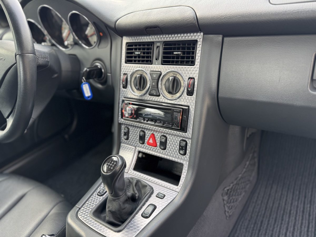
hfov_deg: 71.6
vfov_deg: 56.8
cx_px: 158
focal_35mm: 24
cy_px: 118
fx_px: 219
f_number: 1.78
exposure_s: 1/121
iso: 125
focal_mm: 6.76
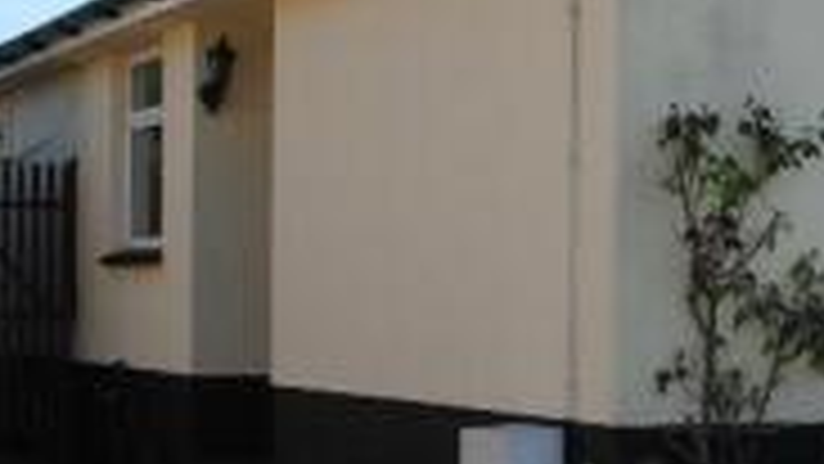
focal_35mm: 123
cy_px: 331
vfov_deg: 9.8
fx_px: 2688
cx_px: 876
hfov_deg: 16.9
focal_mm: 22
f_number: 8
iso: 100
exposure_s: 1/200
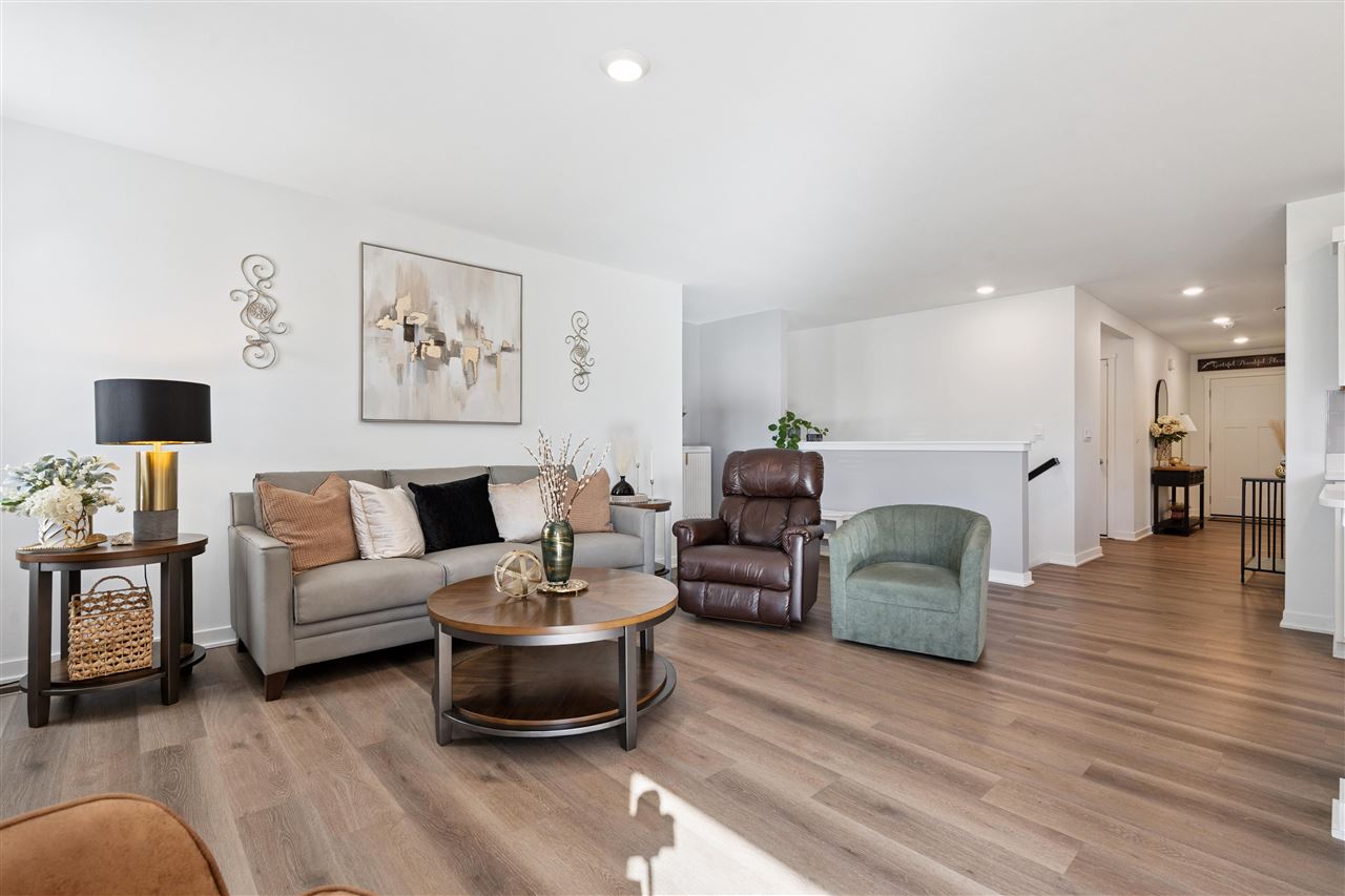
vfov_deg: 73.7
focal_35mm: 16
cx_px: 672
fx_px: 598
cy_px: 448
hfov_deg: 96.7
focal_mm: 16
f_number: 9
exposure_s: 1/20
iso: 400
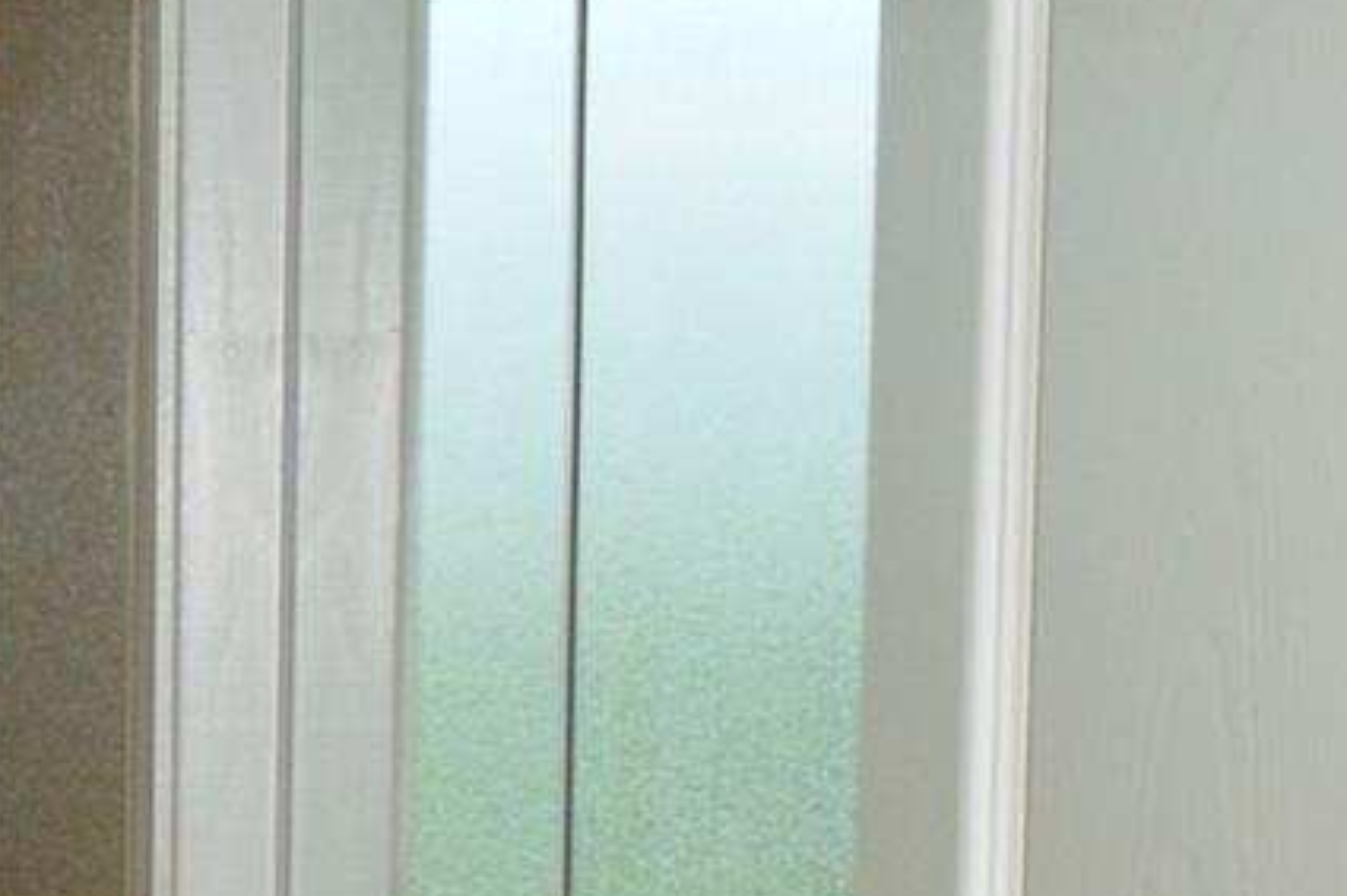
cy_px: 967
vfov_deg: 10.4
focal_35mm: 130
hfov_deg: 14.1
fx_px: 4862
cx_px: -1049
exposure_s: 1/200
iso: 800
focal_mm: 18
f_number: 9
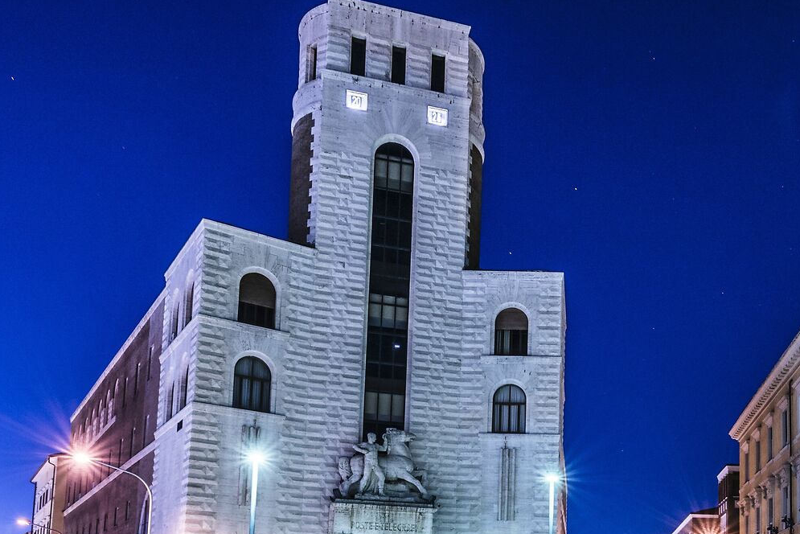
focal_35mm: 41
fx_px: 911
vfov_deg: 30.3
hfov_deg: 45.8
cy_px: 539
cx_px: 597
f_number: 16
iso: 100
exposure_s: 30
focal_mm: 17
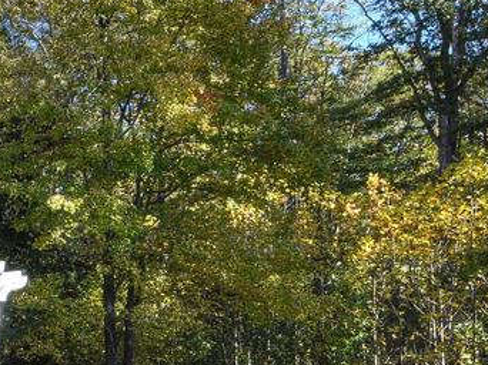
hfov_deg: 21.6
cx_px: -277
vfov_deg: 19.3
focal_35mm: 73
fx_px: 1028
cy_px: 396
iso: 100
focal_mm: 18
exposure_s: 1/13
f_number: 22
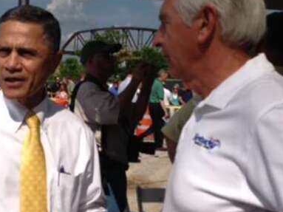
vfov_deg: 21.3
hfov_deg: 28.0
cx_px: 95
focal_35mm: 69
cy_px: 123
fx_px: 564
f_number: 2.4
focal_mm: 4.13
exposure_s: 1/3195
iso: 50
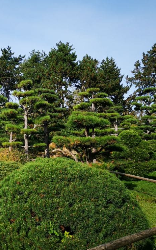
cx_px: 27
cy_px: 124
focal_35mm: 43
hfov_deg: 29.1
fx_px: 293
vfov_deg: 46.2
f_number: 1.8
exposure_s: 1/2519
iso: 50
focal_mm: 4.75
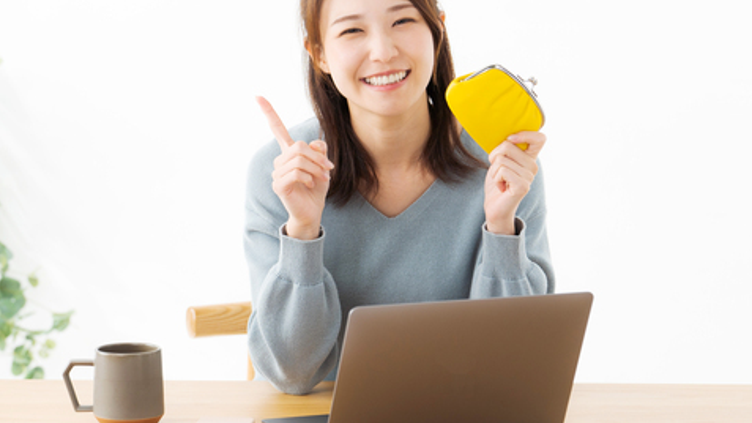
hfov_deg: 14.4
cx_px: 326
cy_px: 144
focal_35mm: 149
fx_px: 2970
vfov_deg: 8.1
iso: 320
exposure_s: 1/160
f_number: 4
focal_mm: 106
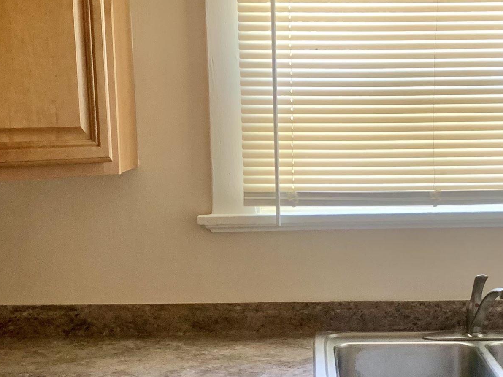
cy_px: 314
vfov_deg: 21.6
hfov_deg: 28.8
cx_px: 332
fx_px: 974
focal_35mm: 67
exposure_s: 1/60
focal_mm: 4.25
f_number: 1.8
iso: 200
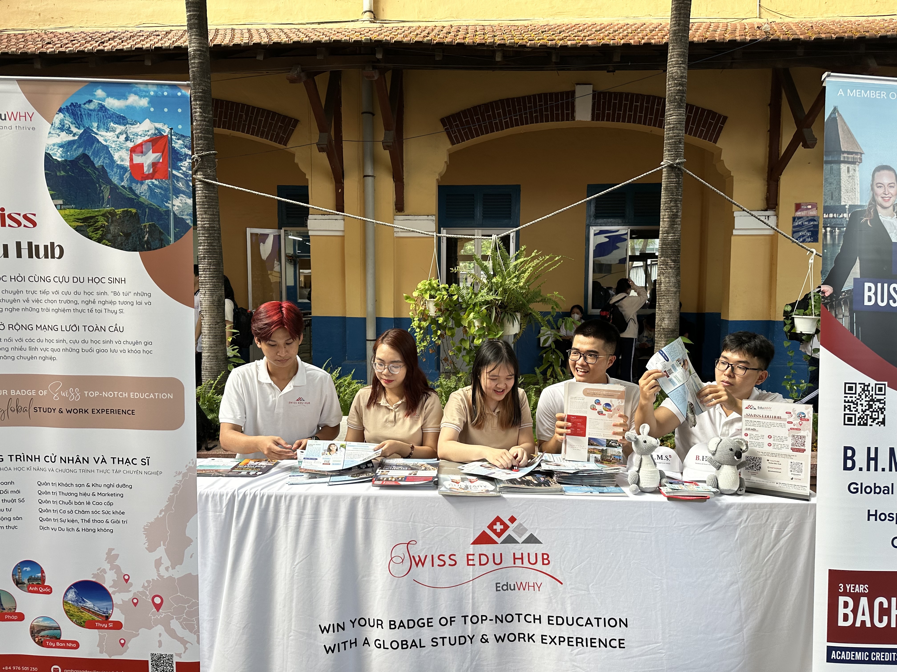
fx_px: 622
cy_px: 336
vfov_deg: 56.8
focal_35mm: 24
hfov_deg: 71.6
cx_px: 448
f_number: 1.78
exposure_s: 1/222
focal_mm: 6.86
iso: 80
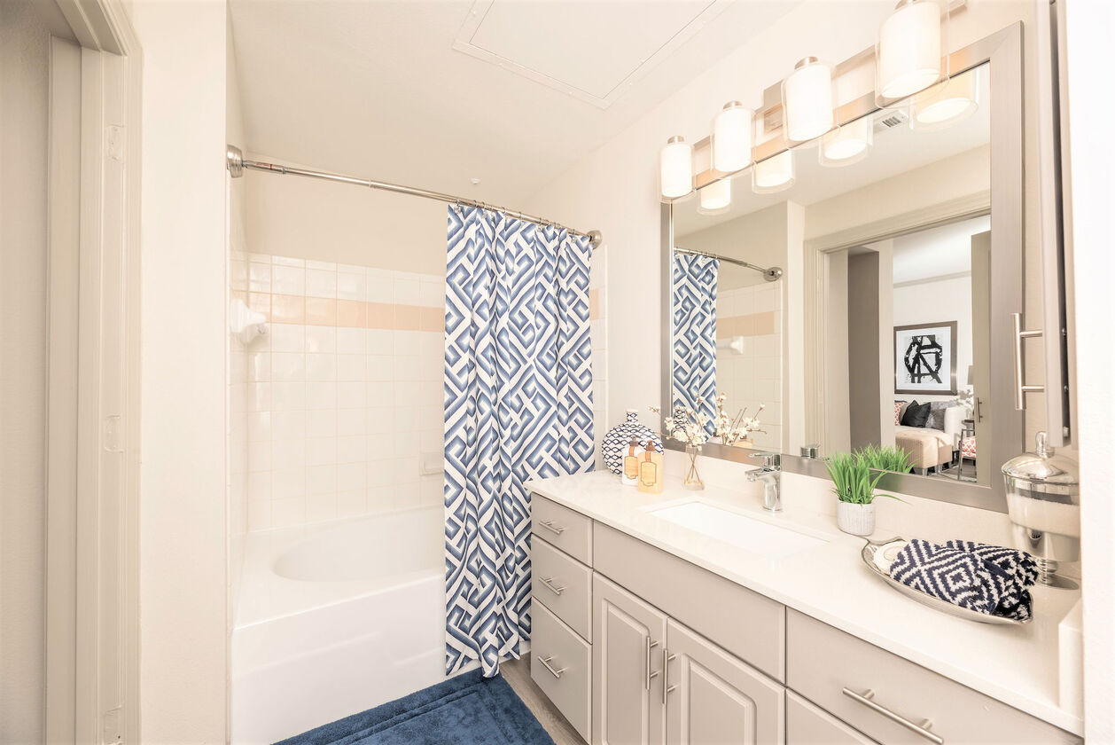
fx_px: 434
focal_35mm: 14
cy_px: 372
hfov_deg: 104.2
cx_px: 558
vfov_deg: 81.3
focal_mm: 14
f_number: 10
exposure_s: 1/30
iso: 64
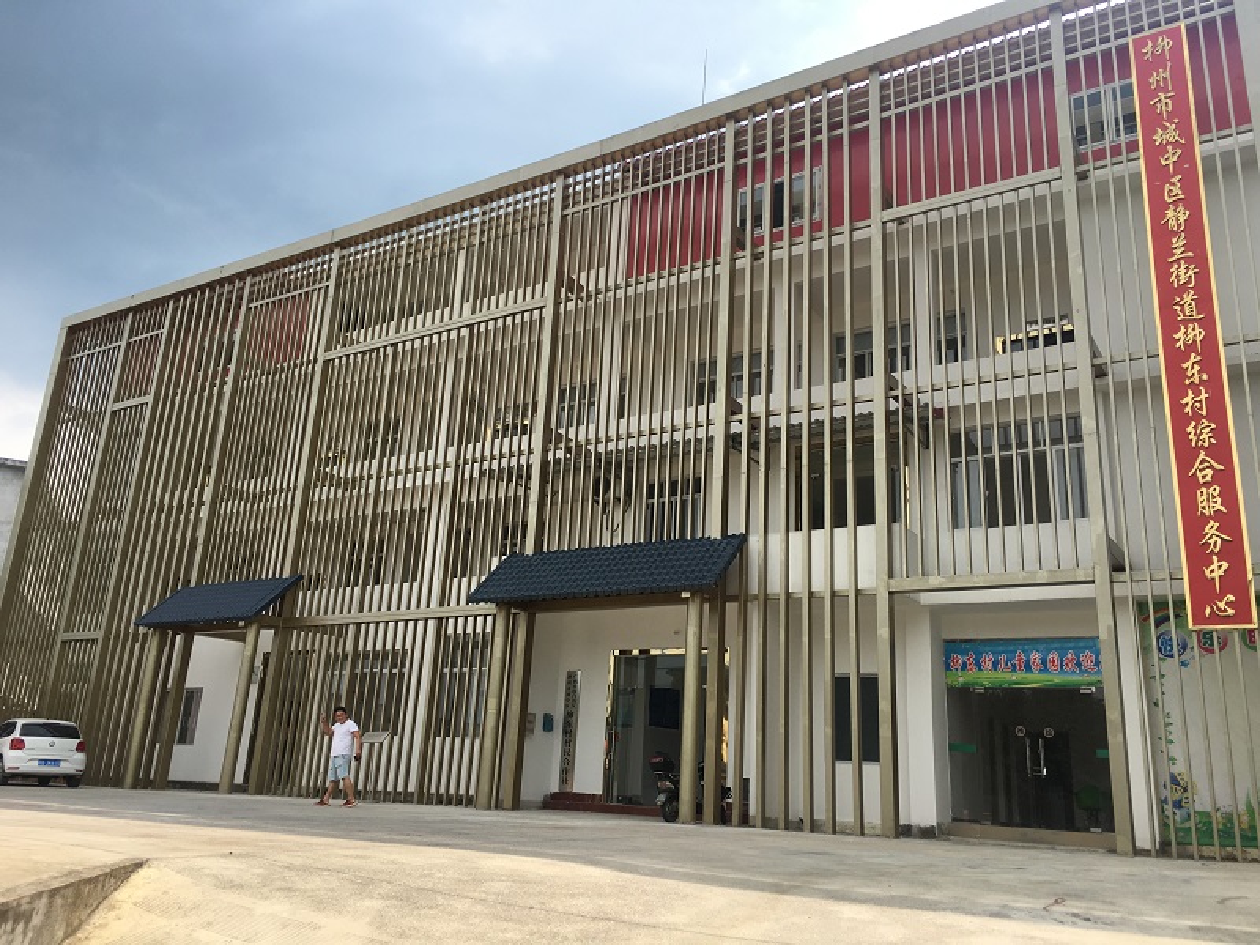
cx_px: 630
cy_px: 472
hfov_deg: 61.7
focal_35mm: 29
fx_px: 1056
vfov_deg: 48.2
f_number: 2.2
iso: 25
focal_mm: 4.15
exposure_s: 1/845
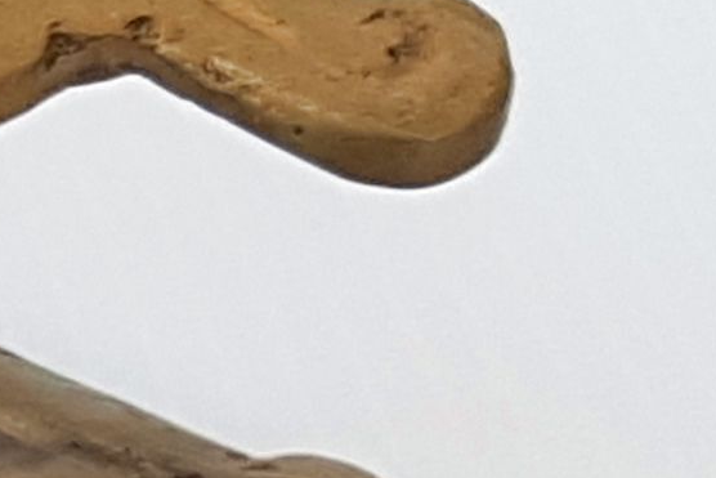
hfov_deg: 11.7
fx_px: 2785
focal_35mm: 140
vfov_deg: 9.6
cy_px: 595
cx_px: -1070
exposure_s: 1/105
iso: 50
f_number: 1.7
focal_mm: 4.2
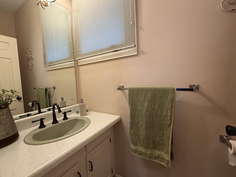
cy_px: 88
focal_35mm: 15
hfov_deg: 98.2
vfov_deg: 81.7
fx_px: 102
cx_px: 119
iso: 320
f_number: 2.2
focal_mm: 2.22
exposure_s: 1/60
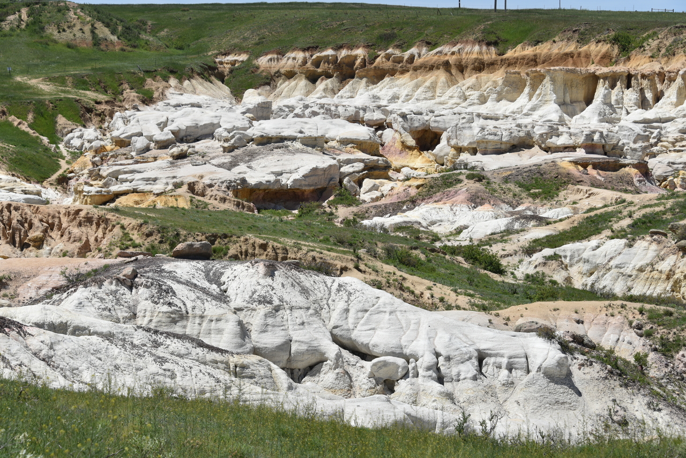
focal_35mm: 85
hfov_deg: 23.9
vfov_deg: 16.1
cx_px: 343
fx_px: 1620
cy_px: 229
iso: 100
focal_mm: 85
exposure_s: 1/320
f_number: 9
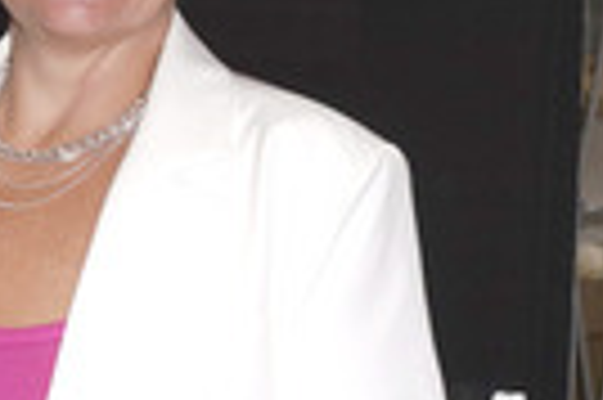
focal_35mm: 121
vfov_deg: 11.3
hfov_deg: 16.9
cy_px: 261
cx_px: 200
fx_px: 2024
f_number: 9
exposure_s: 1/250
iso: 640
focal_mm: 36
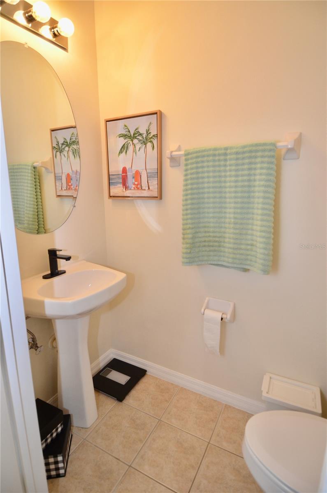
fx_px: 246
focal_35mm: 18
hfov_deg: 67.2
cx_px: 164
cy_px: 246
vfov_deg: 90.1
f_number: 4
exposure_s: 1/60
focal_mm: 12
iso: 640
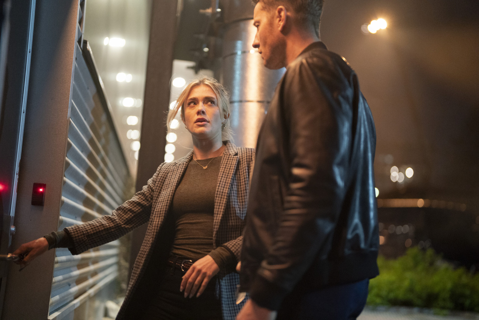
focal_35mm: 50
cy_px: 160
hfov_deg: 39.6
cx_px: 240
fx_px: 665
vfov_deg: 27.0
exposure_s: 1/200
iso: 4000
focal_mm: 50
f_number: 1.2
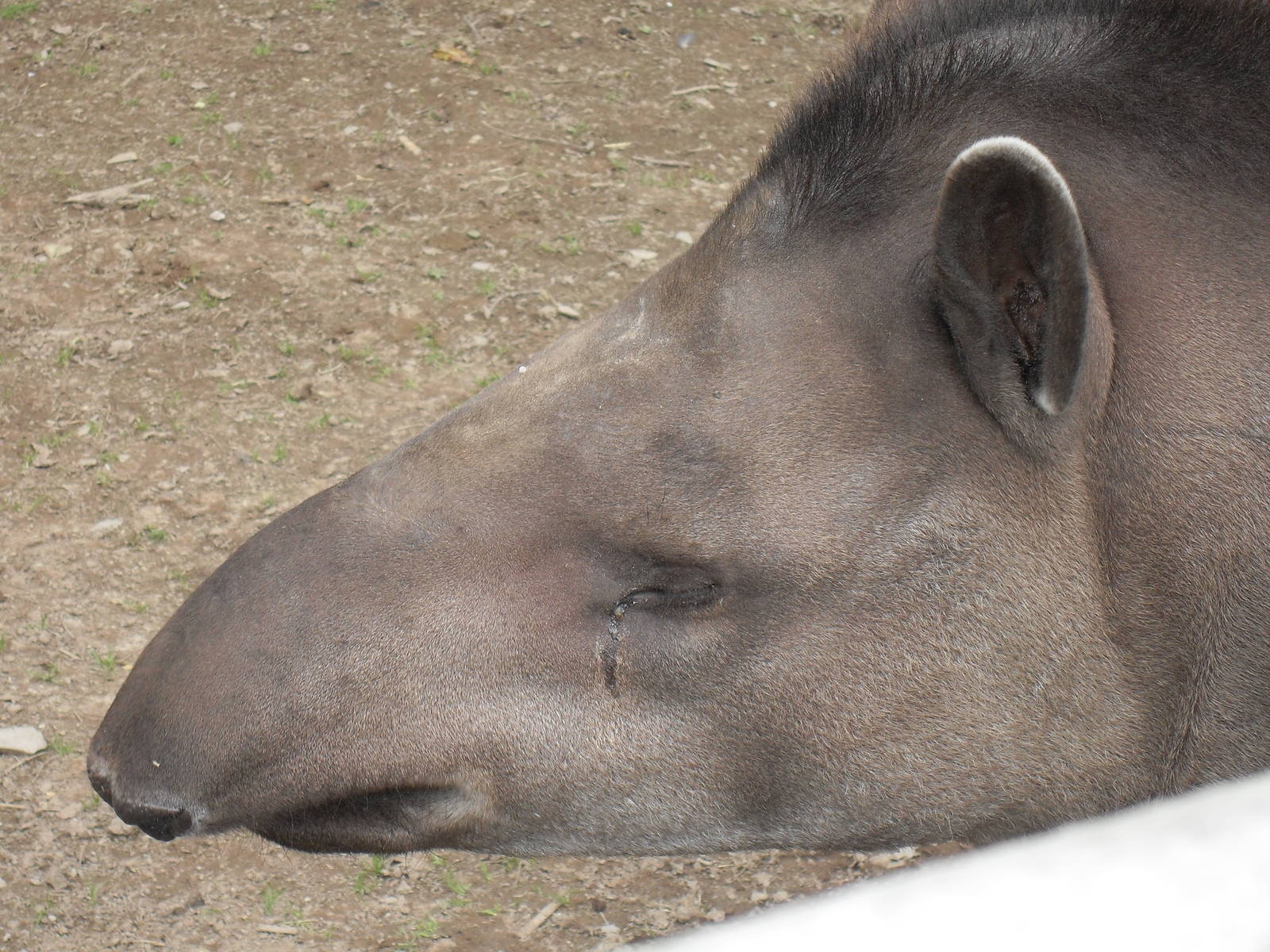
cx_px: 635
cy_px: 476
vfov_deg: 13.3
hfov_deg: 17.7
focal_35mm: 111
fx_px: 4072
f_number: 5.2
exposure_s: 1/90
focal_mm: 18.1
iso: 100
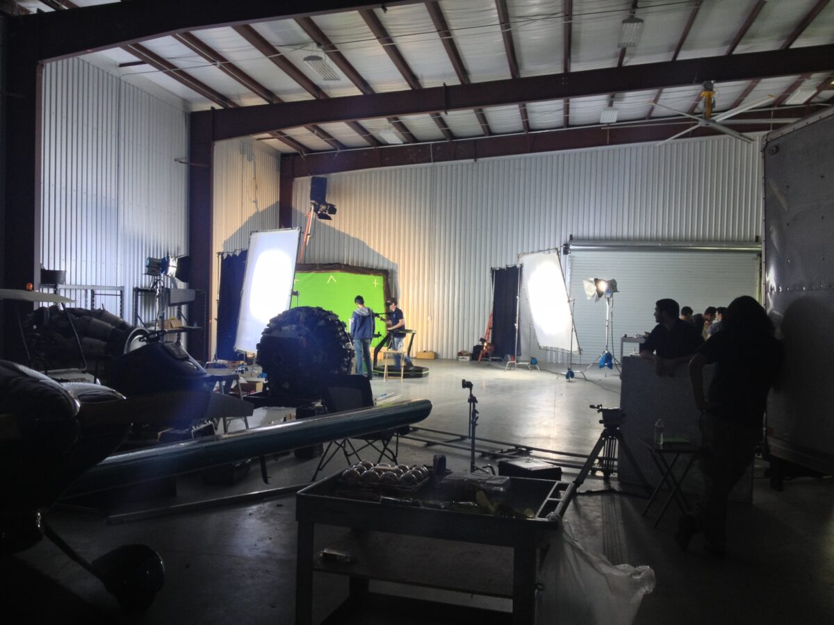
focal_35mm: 35
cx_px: 417
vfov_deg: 40.7
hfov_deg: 52.6
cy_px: 312
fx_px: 843
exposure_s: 1/20
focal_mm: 4.28
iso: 80
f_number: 2.4
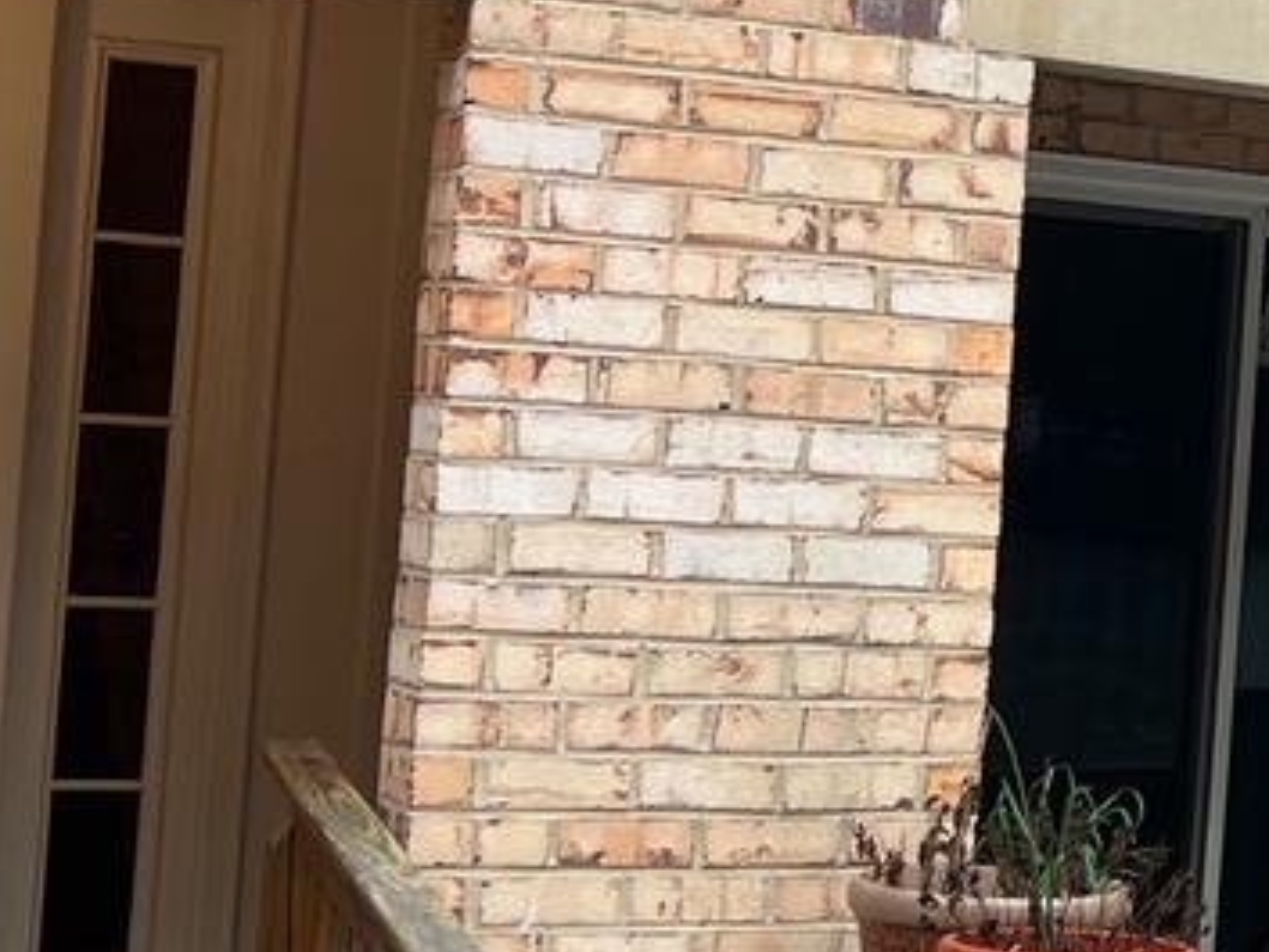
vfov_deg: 14.0
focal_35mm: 106
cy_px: 338
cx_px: 1833
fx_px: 3887
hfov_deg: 17.0
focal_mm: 5.7
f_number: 1.5
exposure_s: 1/121
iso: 50
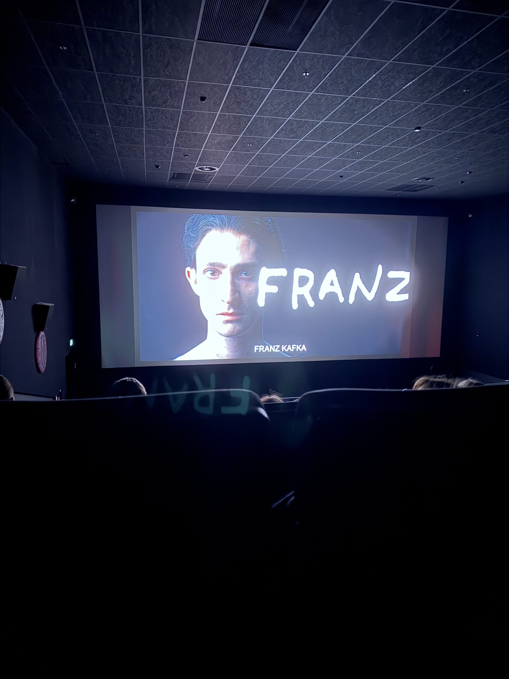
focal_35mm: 24
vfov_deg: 71.6
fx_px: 471
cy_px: 340
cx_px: 254
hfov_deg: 56.8
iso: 4000
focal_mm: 6.76
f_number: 1.78
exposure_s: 1/5
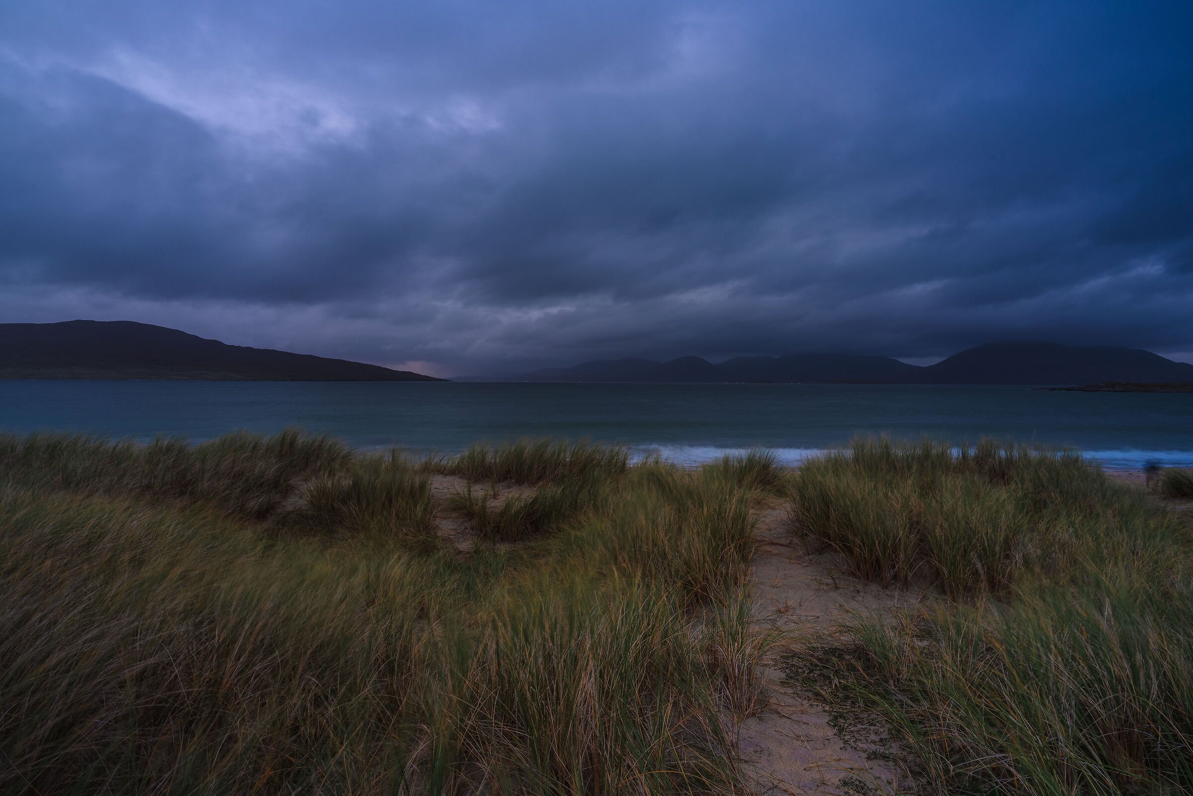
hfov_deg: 84.0
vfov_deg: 61.9
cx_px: 596
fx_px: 663
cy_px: 398
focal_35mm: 20
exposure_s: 1
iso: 50
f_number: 16
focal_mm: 20
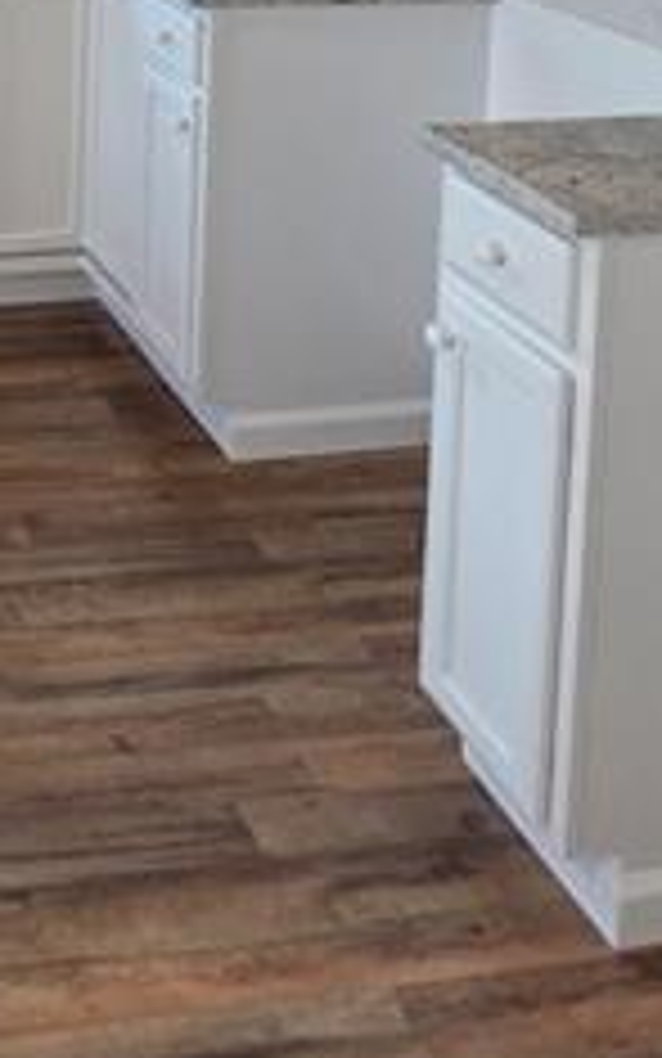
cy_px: -243
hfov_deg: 25.1
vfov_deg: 34.5
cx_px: -180
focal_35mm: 45
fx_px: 1298
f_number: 2.2
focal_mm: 2.2
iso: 400
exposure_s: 1/60
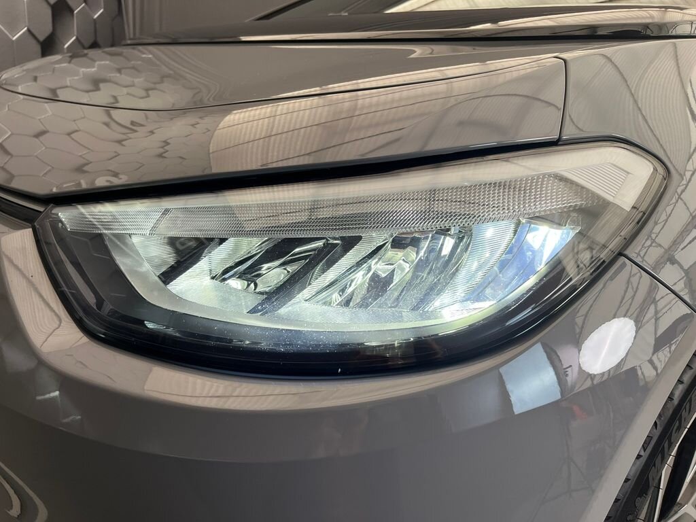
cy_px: 261
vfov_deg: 53.1
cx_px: 348
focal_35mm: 26
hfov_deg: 67.3
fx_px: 523
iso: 40
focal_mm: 5.1
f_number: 1.6
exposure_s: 1/122
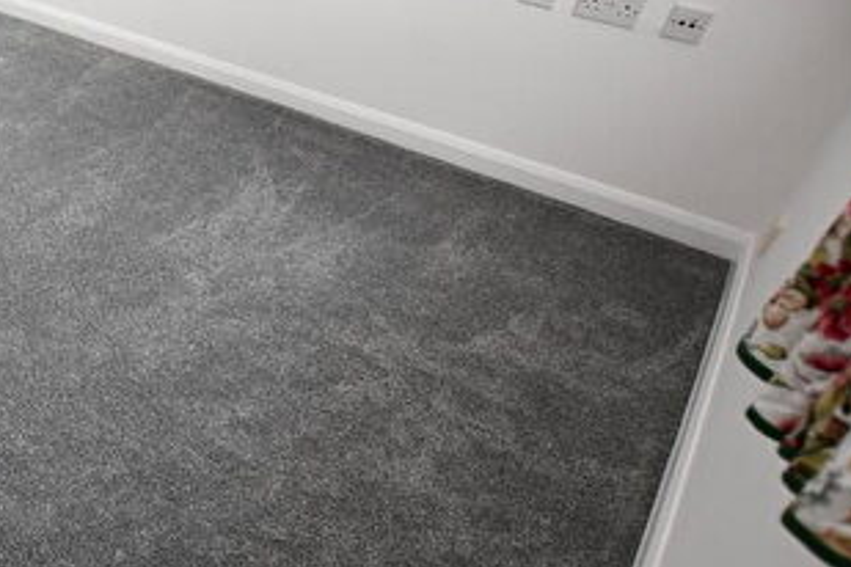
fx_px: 804
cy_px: 241
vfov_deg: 38.8
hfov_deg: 43.3
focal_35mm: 34
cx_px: -85
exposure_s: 1/60
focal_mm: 10
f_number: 4
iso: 400
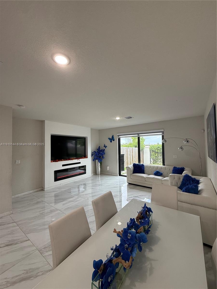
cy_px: 144
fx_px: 117
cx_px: 108
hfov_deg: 85.7
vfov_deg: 102.1
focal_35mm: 14
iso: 100
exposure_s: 1/120
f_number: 2.2
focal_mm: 2.22
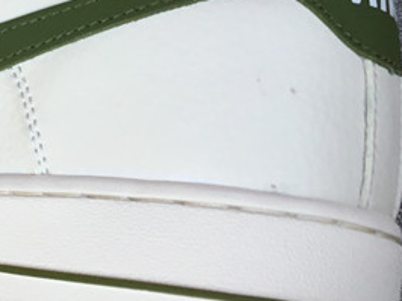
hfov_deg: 18.0
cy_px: 31
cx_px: -53
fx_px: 1218
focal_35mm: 105
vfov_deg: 13.9
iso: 25
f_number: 2.4
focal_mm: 3.3
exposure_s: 1/570
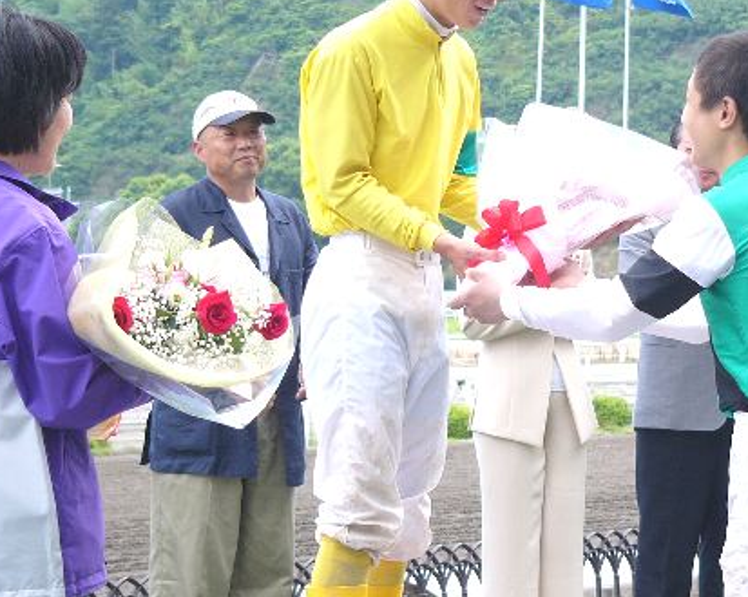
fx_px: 3784
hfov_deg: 11.3
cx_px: 554
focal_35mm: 171
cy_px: 224
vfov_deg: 9.0
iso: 50
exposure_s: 1/125
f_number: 4
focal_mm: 18.8
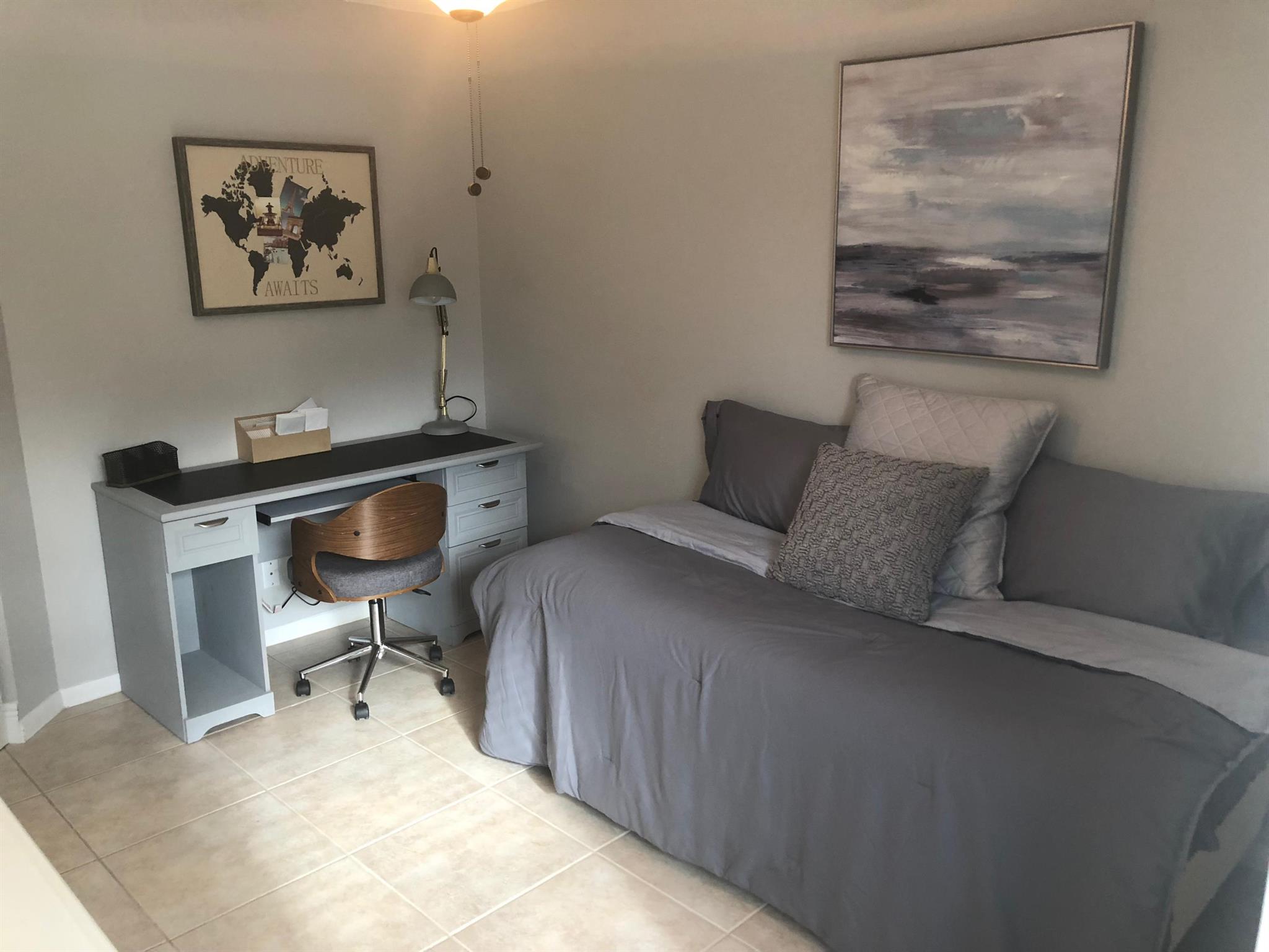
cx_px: 634
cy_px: 476
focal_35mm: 28
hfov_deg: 63.4
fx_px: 1026
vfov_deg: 49.7
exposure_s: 1/15
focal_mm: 4
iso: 40
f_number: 1.8
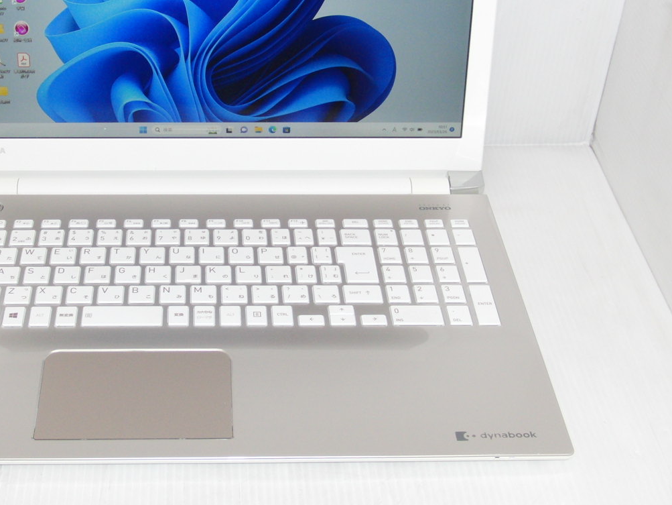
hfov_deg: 32.5
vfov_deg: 24.7
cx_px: 233
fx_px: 1146
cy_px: 172
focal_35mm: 59
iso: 250
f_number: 3.6
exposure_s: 1/80
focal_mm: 6.42
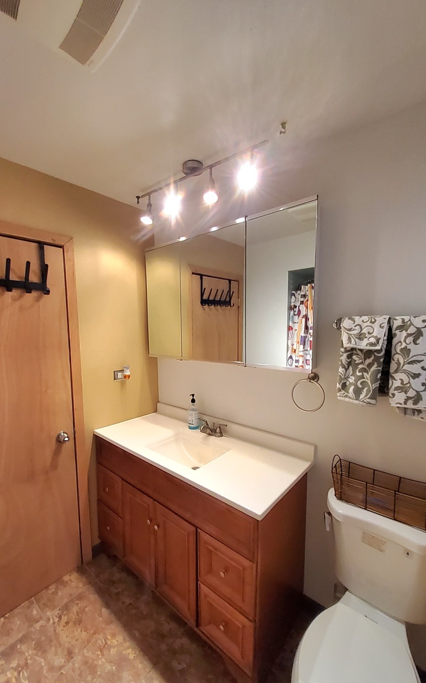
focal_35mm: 14
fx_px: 260
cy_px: 346
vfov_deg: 105.3
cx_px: 210
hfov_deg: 78.6
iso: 200
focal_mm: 1.13
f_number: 2.2
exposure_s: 1/30
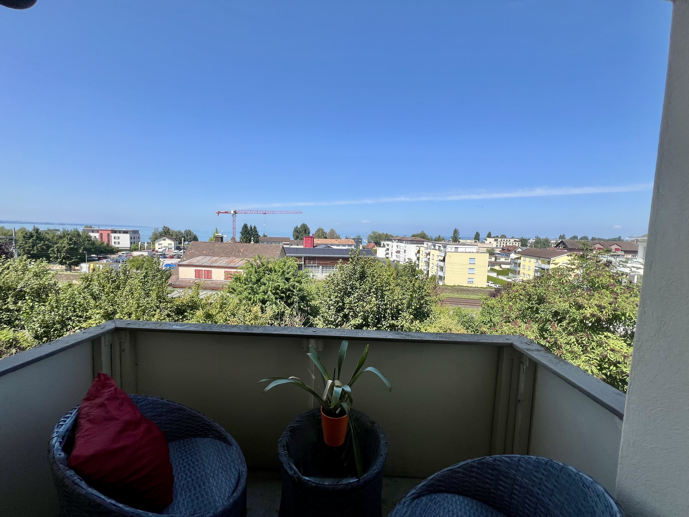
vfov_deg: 89.9
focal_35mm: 13
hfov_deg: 106.2
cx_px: 344
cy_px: 258
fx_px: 259
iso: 32
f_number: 1.8
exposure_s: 1/1449
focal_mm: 1.57
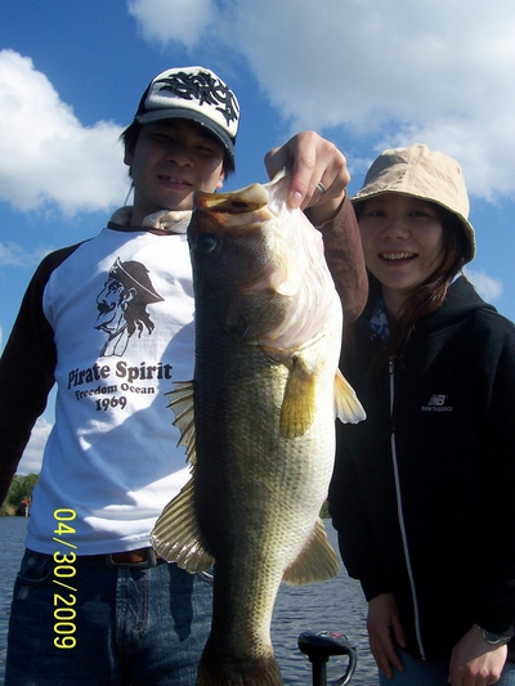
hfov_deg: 38.7
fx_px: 734
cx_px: 258
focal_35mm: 37
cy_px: 343
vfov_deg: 50.1
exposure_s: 1/750
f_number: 5.6
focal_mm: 5.6
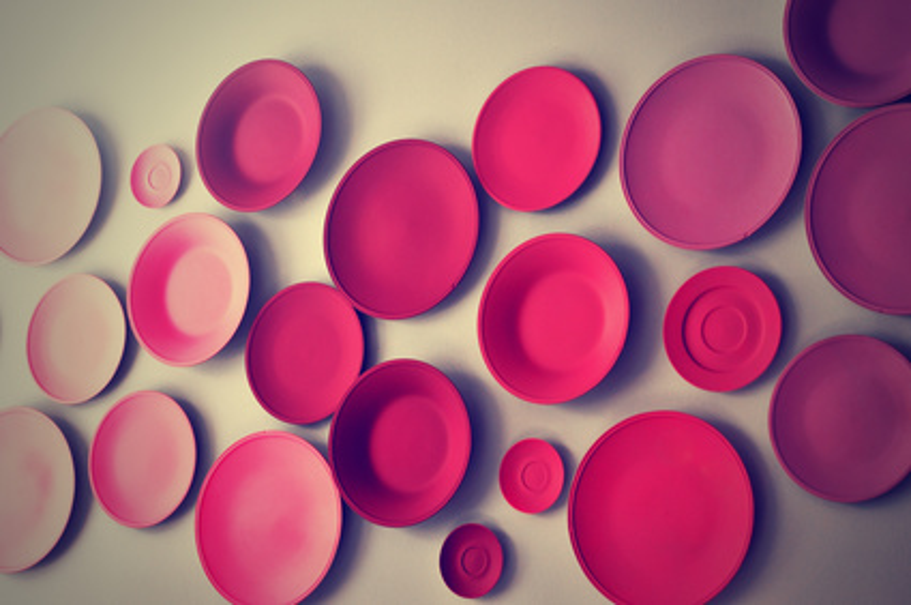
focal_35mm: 75
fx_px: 1895
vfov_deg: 18.1
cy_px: 302
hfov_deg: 27.0
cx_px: 456
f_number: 3.5
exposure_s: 1/200
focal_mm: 50
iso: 200
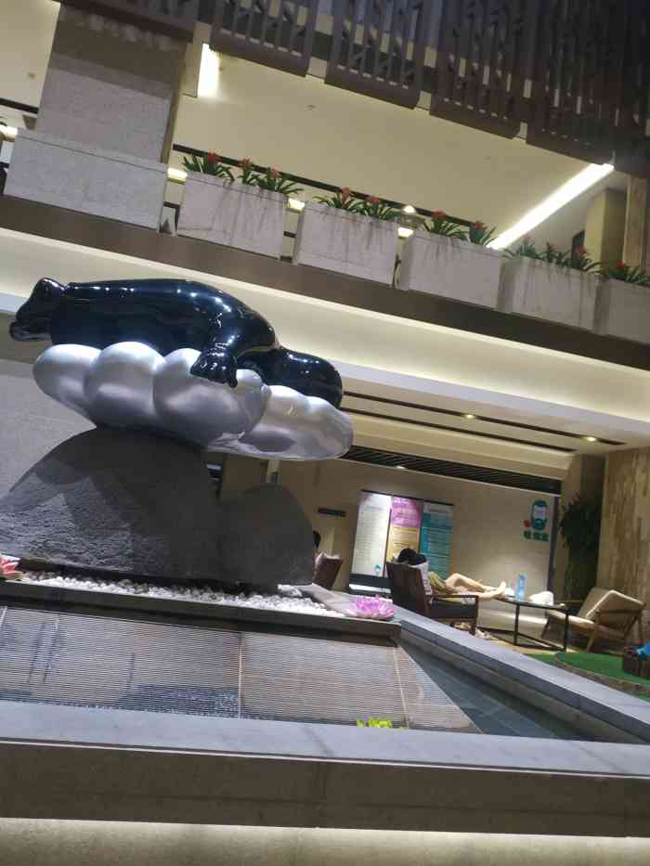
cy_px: 433
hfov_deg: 44.2
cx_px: 325
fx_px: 801
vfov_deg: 56.8
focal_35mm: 32
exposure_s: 1/17
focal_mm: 4.5
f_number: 2
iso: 807
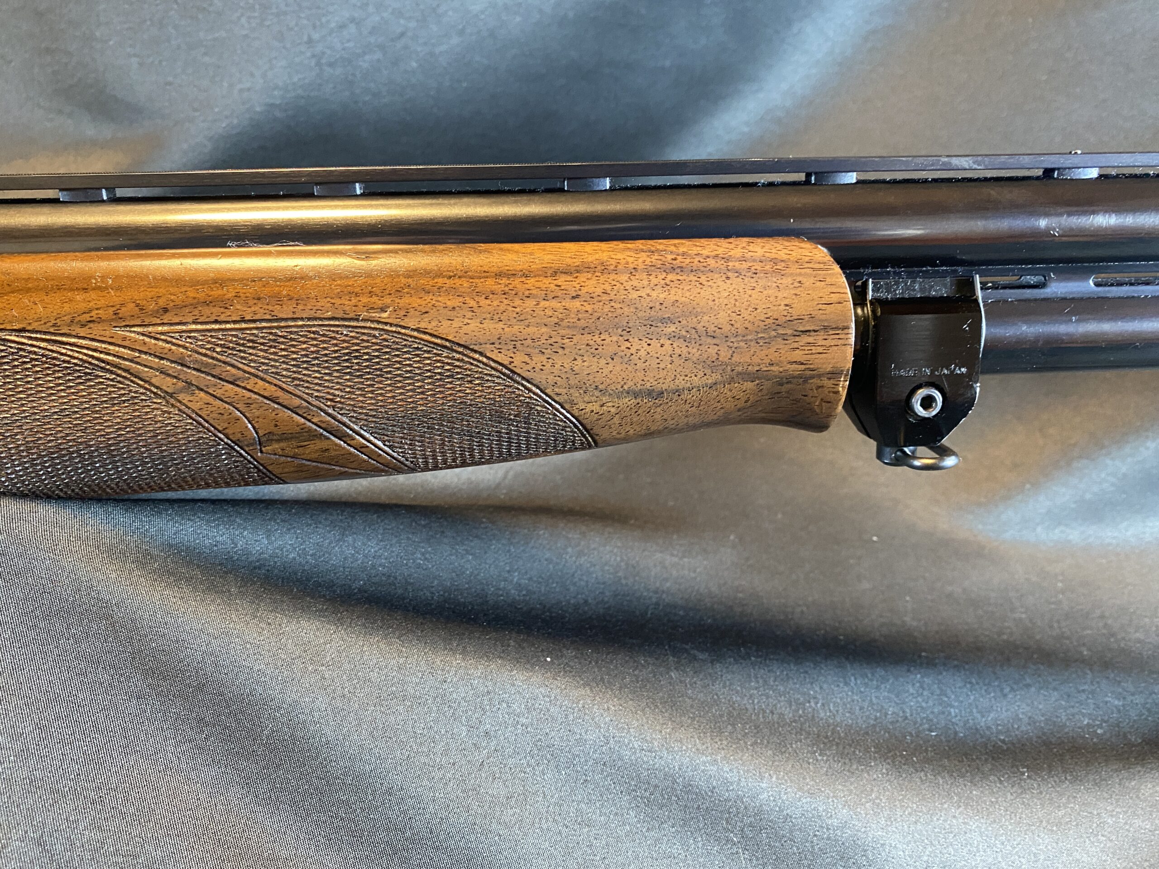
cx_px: 580
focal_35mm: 26
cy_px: 434
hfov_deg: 67.3
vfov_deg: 53.1
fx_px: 871
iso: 400
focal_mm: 4.25
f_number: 1.8
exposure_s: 1/60
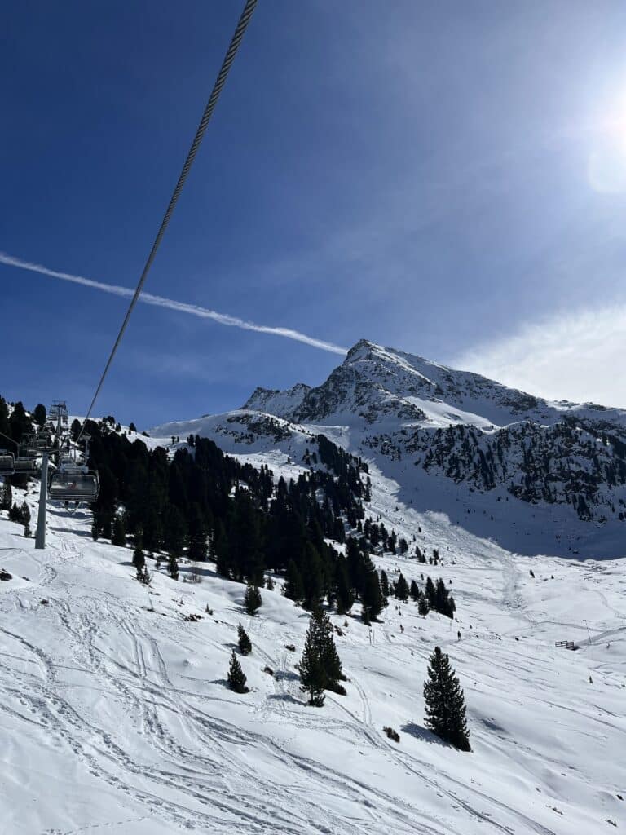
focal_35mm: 26
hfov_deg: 53.1
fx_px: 627
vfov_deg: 67.3
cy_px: 418
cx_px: 313
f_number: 1.6
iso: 50
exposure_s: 1/15152
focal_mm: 5.1
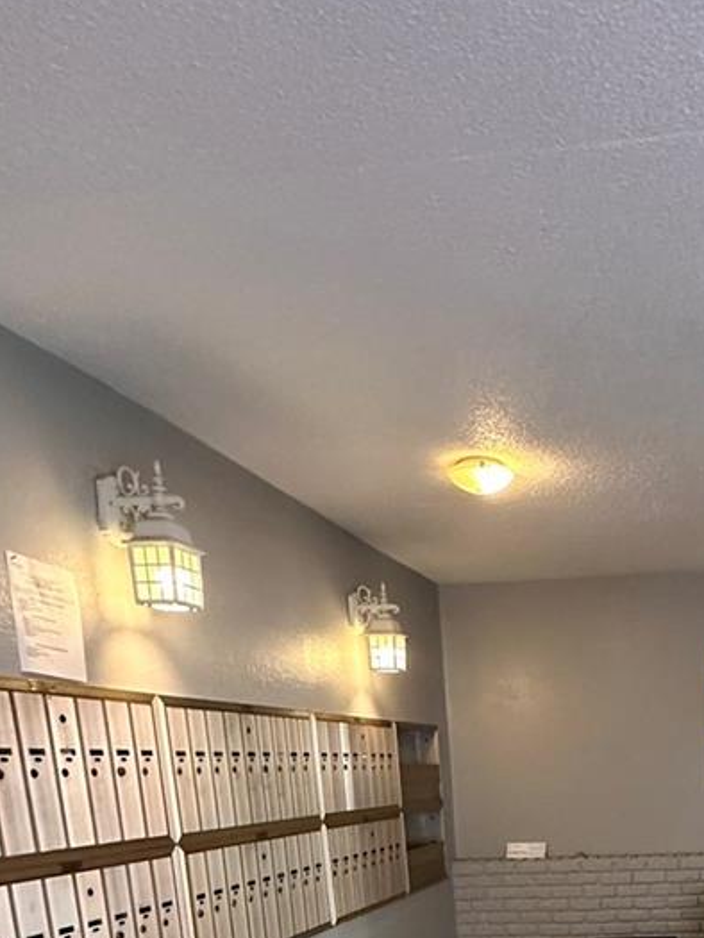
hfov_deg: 40.6
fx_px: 867
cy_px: 936
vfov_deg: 47.3
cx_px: 643
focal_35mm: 32
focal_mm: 2.22
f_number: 2.2
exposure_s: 1/60
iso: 500
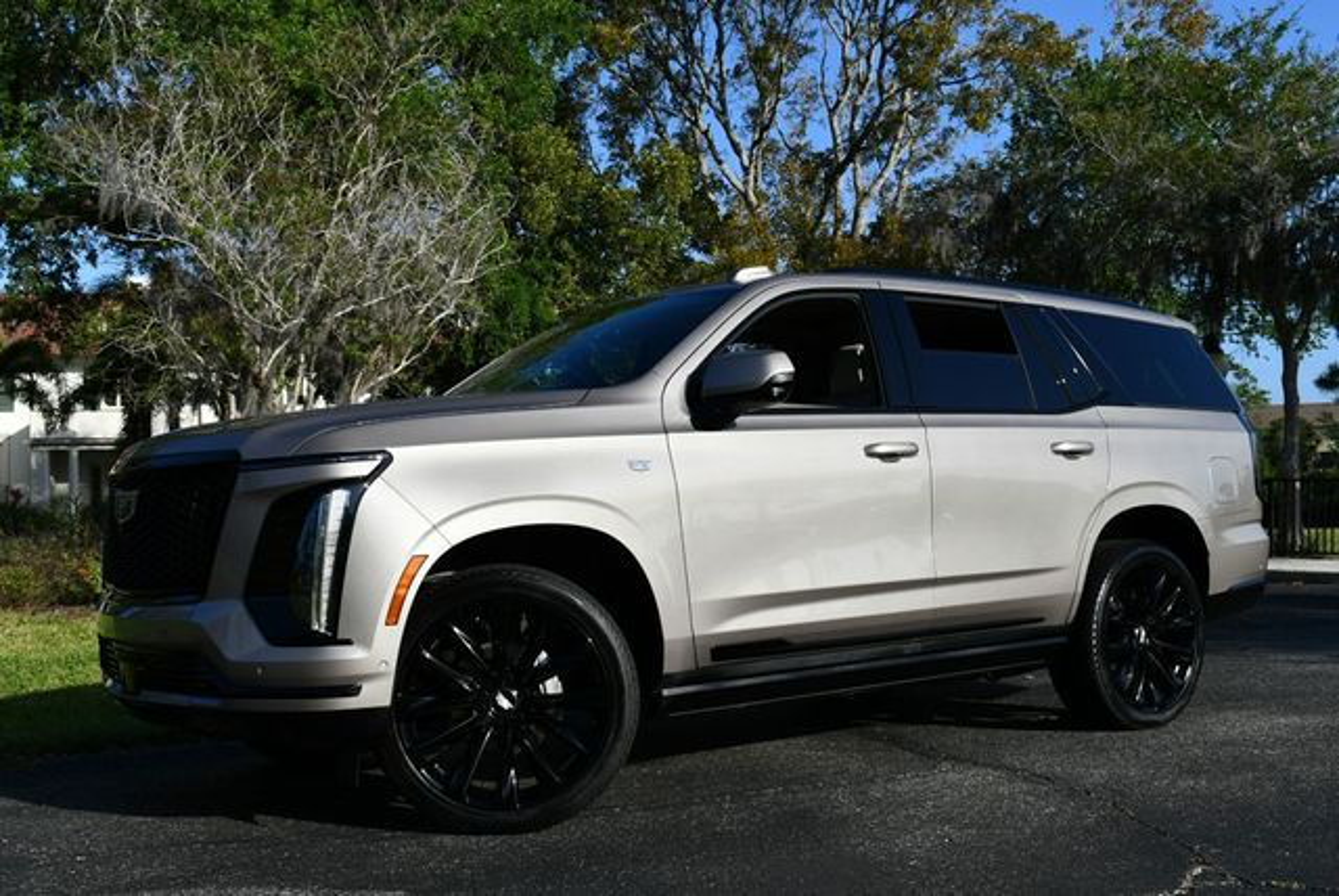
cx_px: 670
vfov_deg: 33.5
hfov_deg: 48.4
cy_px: 448
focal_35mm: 40
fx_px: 1489
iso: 100
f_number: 9
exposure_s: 1/320
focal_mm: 20
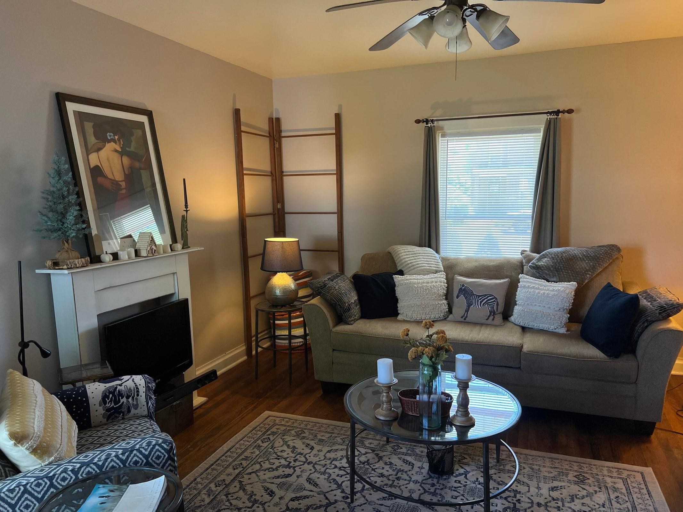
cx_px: 342
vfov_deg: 53.1
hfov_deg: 67.3
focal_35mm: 26
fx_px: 513
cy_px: 256
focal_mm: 5.7
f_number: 1.5
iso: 80
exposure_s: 1/120
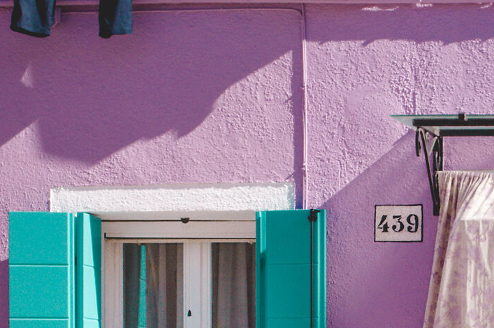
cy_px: 292
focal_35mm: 95
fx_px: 1302
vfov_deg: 14.2
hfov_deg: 20.5
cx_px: 534
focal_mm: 18.3
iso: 320
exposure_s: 1/500
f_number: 8
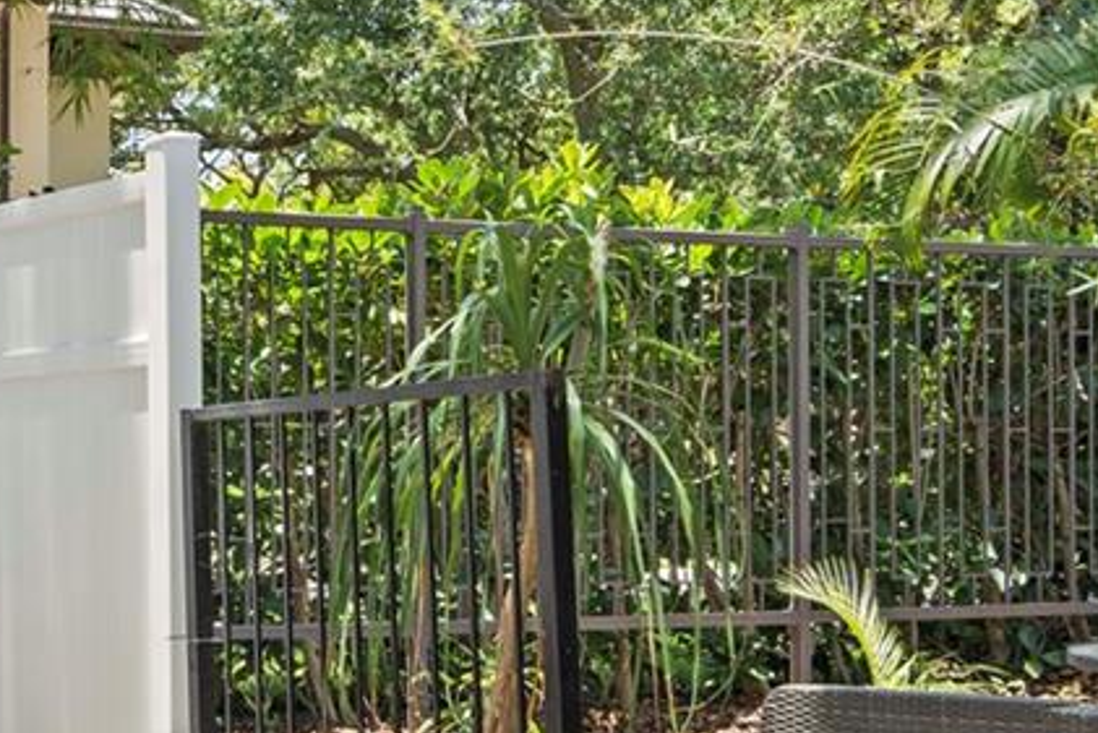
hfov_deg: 25.4
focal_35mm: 76
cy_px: 459
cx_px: 3
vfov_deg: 17.9
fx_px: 2319
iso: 250
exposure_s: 1/40
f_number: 8
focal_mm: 20
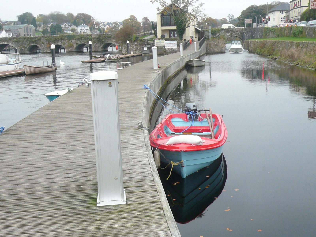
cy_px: 118
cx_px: 158
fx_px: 411
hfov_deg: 42.1
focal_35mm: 45
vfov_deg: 32.2
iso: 100
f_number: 2.9
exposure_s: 1/50
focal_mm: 4.9
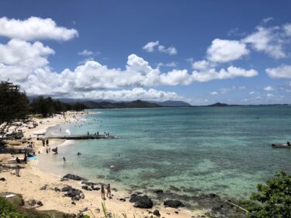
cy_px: 109
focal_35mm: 28
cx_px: 146
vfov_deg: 49.7
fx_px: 235
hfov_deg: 63.5
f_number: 1.8
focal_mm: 4
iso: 25
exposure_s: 1/5405
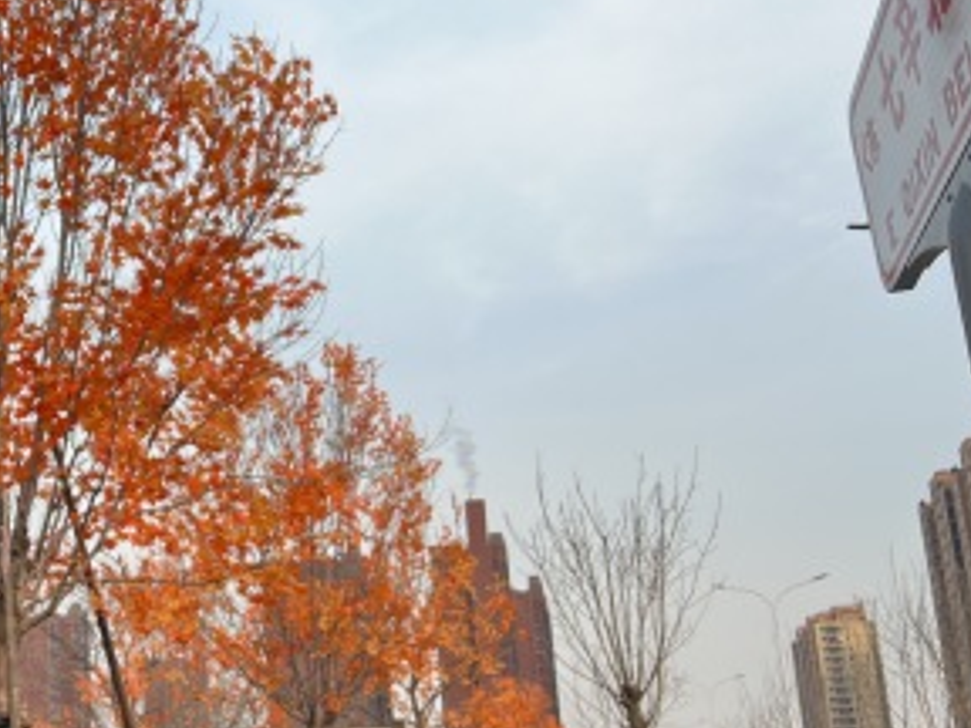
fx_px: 1487
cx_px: 8
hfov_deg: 33.2
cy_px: 431
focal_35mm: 53
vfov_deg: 27.5
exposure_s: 1/683
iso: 50
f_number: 1.5
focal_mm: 5.7
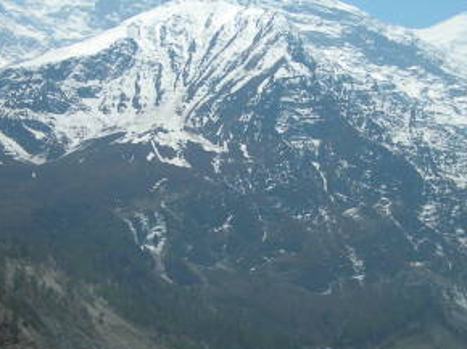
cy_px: 206
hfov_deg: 23.3
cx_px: 237
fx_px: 1132
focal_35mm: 84
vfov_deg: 17.5
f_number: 6.4
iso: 50
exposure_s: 1/354
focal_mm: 6.3
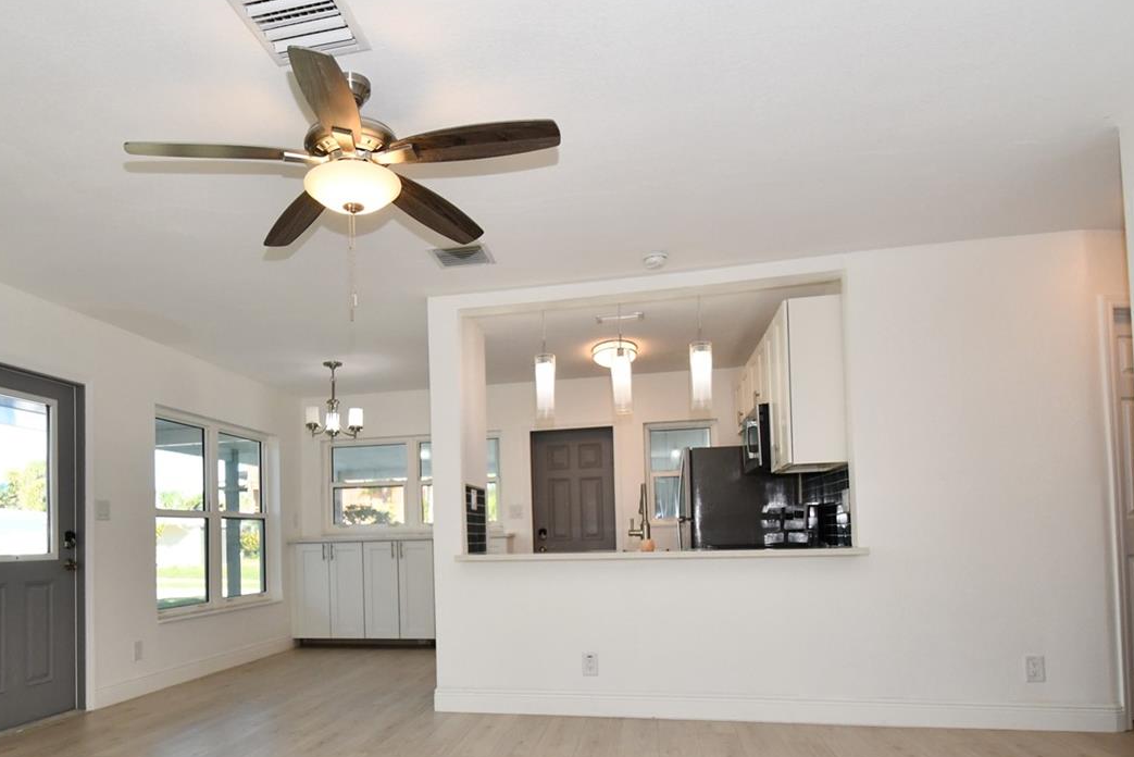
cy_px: 482
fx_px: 725
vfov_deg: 54.4
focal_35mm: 23
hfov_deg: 75.6
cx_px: 477
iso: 900
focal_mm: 10
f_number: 8
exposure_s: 1/250
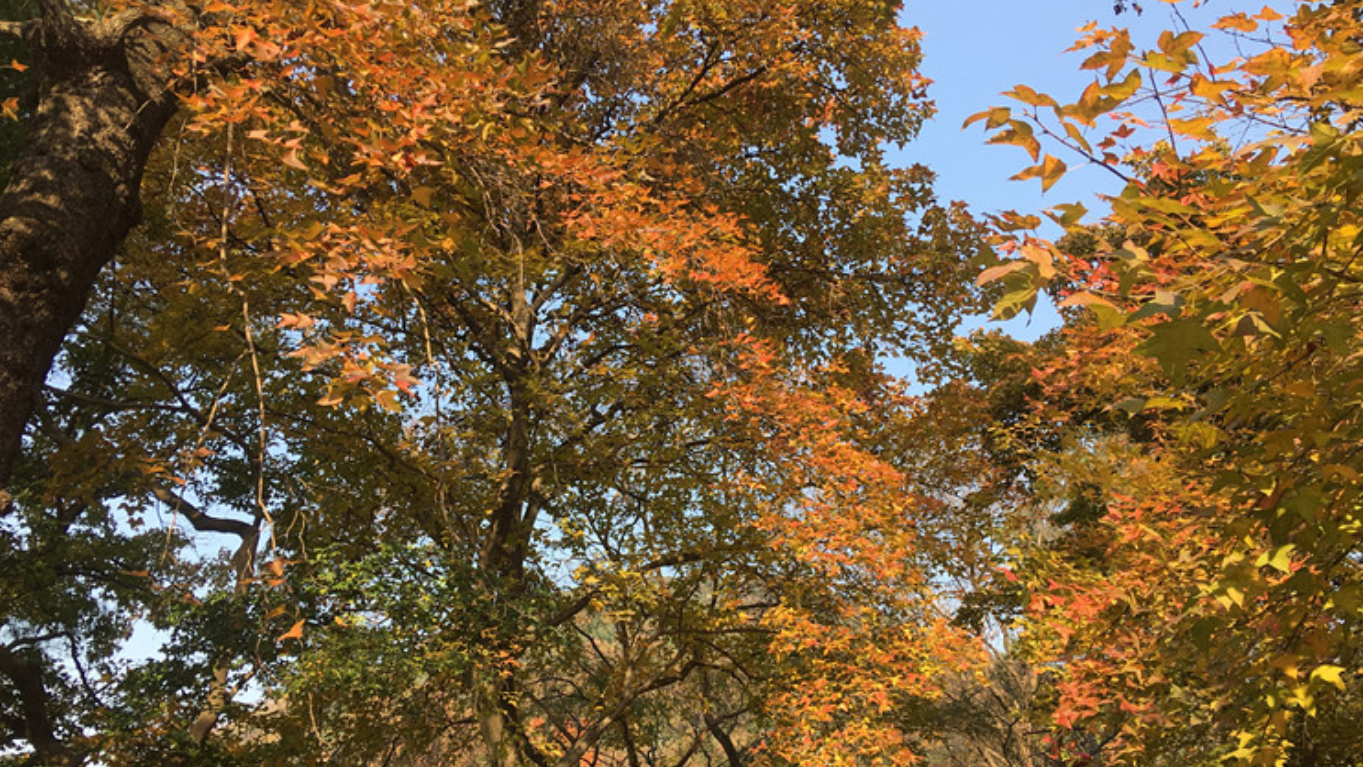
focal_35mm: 34
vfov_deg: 34.6
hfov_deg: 58.0
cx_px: 664
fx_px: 1229
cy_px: 444
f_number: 2.2
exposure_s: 1/437
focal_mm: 4.15
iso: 25
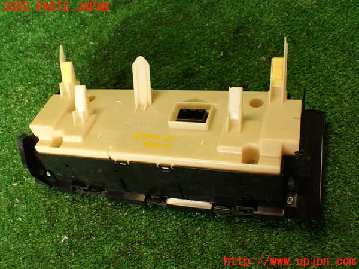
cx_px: 180
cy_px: 134
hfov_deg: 56.8
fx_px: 332
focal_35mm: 32
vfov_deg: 44.2
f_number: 2.4
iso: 200
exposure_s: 1/50
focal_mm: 5.79
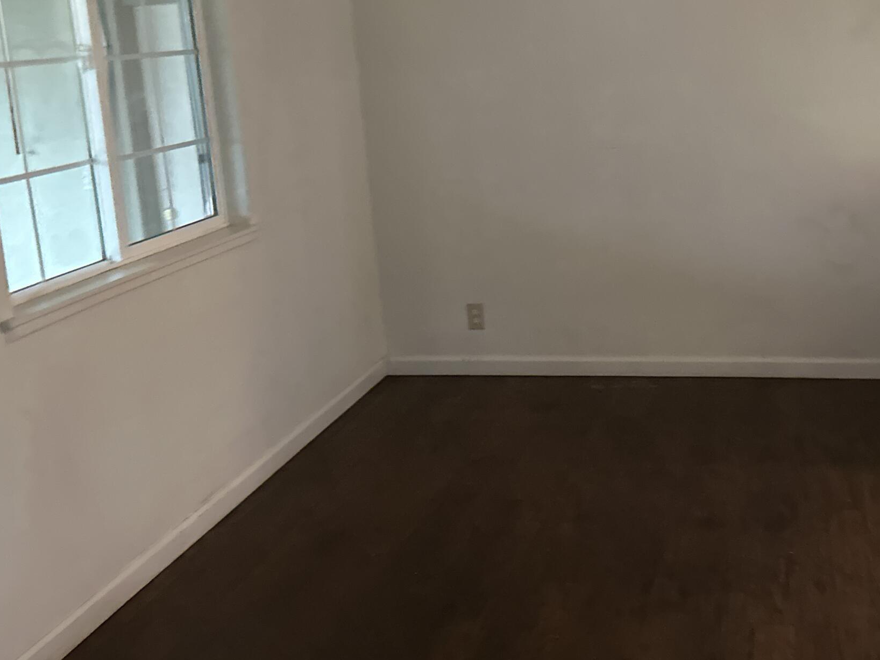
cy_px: 217
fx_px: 1119
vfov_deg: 32.6
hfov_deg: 42.5
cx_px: 570
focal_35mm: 44
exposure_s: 1/30
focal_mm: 6.86
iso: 800
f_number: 1.78
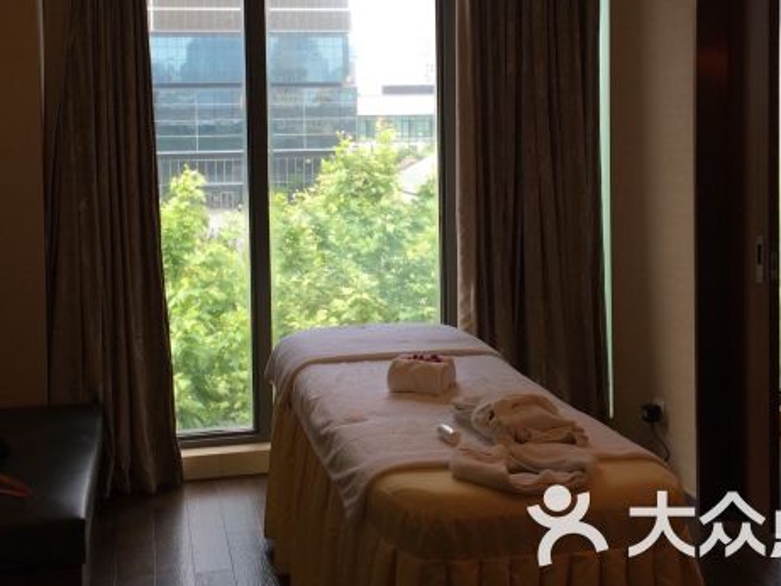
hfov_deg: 42.9
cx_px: 359
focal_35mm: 44
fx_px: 993
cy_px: 169
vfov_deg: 32.4
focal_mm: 4.15
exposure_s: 1/50
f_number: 2.2
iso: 50
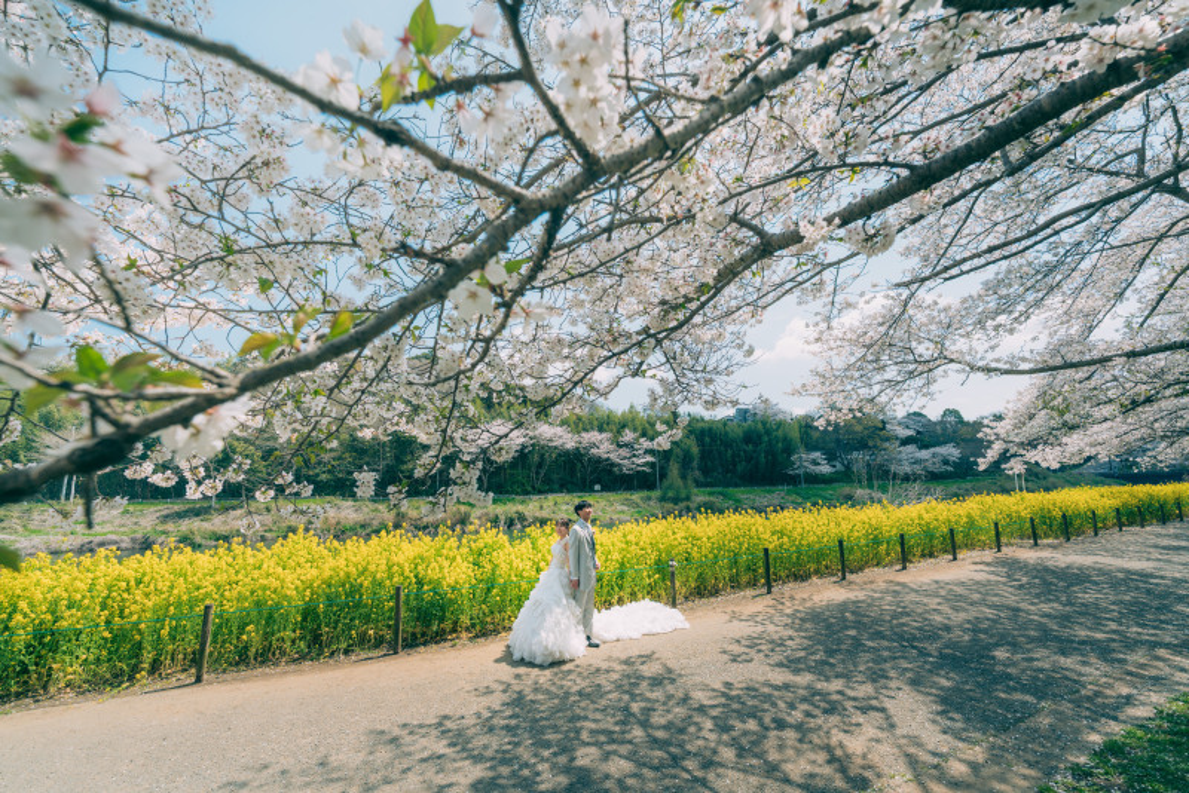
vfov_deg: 81.3
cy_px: 396
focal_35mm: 14
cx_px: 594
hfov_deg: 104.2
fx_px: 463
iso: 125
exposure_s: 1/320
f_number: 7.1
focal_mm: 14
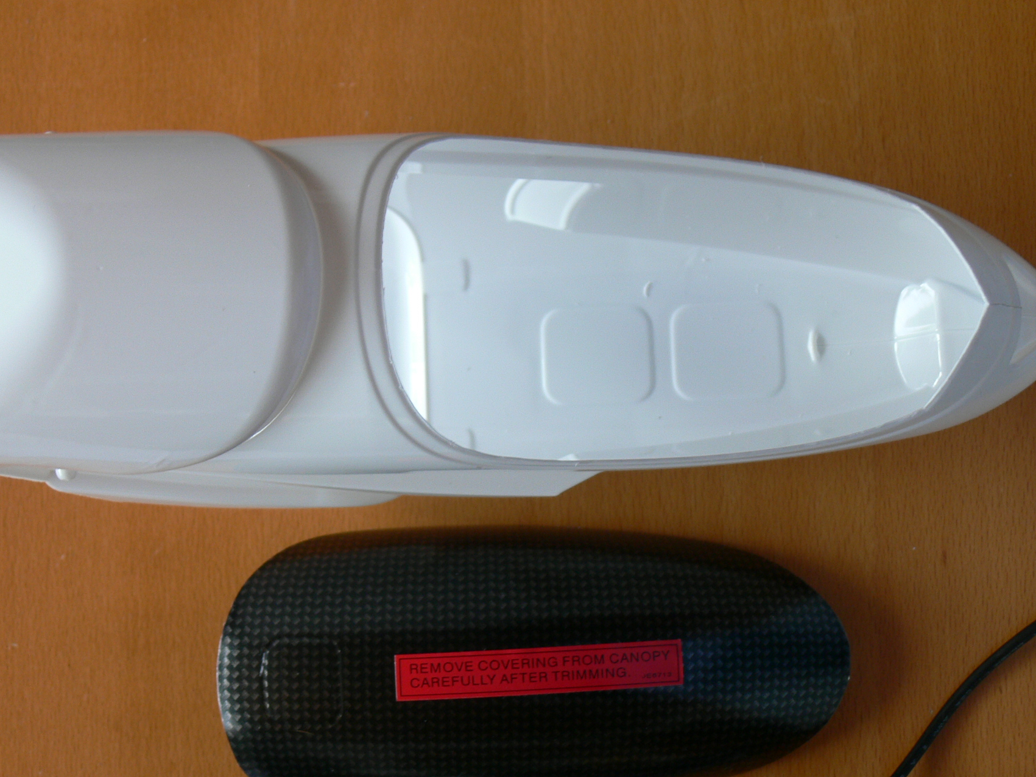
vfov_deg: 24.8
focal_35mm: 59
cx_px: 461
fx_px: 1766
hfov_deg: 32.7
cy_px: 409
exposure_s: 1/30
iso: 80
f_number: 3.2
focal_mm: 9.3
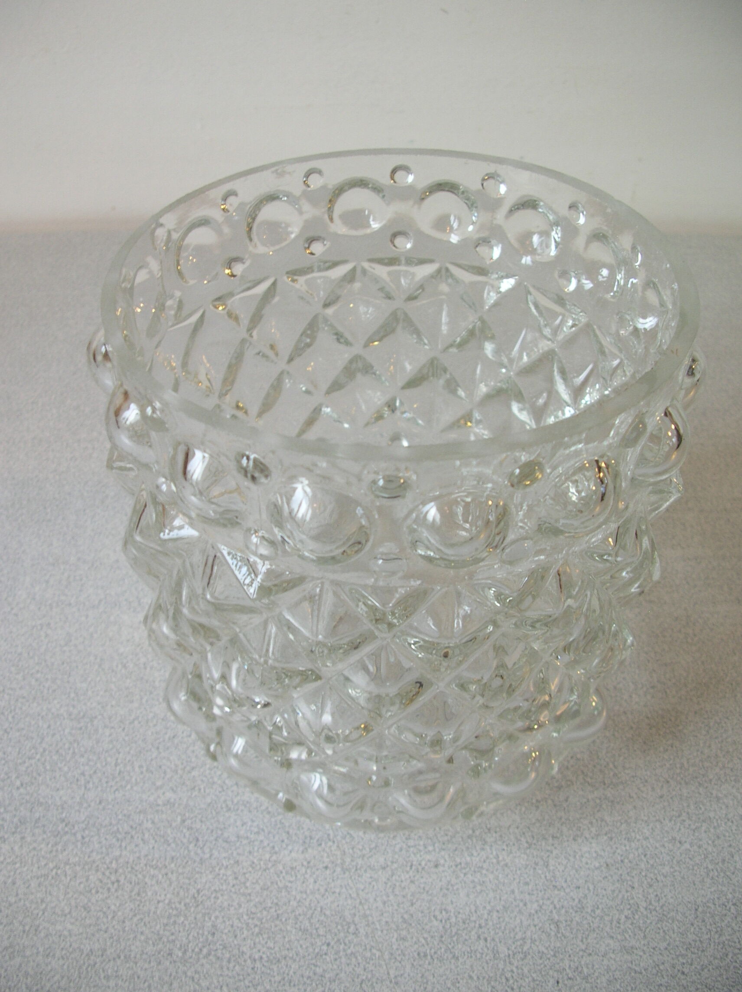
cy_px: 496
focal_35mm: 35
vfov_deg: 52.7
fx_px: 1002
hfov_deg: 40.6
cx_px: 371
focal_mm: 5.8
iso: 50
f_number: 2.8
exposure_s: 1/7.6
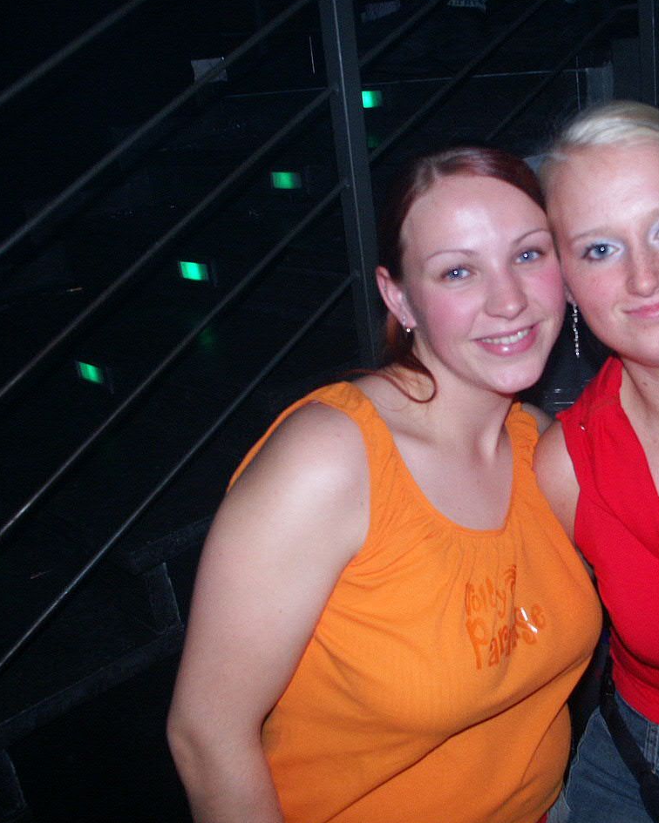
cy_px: 412
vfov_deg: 49.1
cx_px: 526
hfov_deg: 38.6
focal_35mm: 37
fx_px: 902
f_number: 2.8
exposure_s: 1/45
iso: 200
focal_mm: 7.21
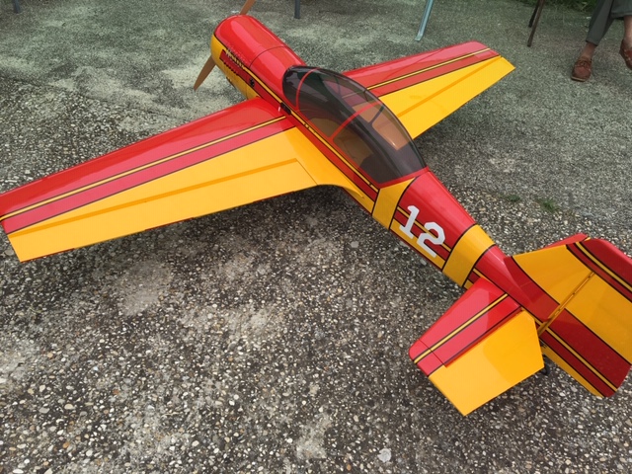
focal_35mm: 29
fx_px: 529
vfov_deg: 48.2
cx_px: 316
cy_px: 237
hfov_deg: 61.7
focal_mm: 4.15
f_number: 2.2
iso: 25
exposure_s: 1/1183
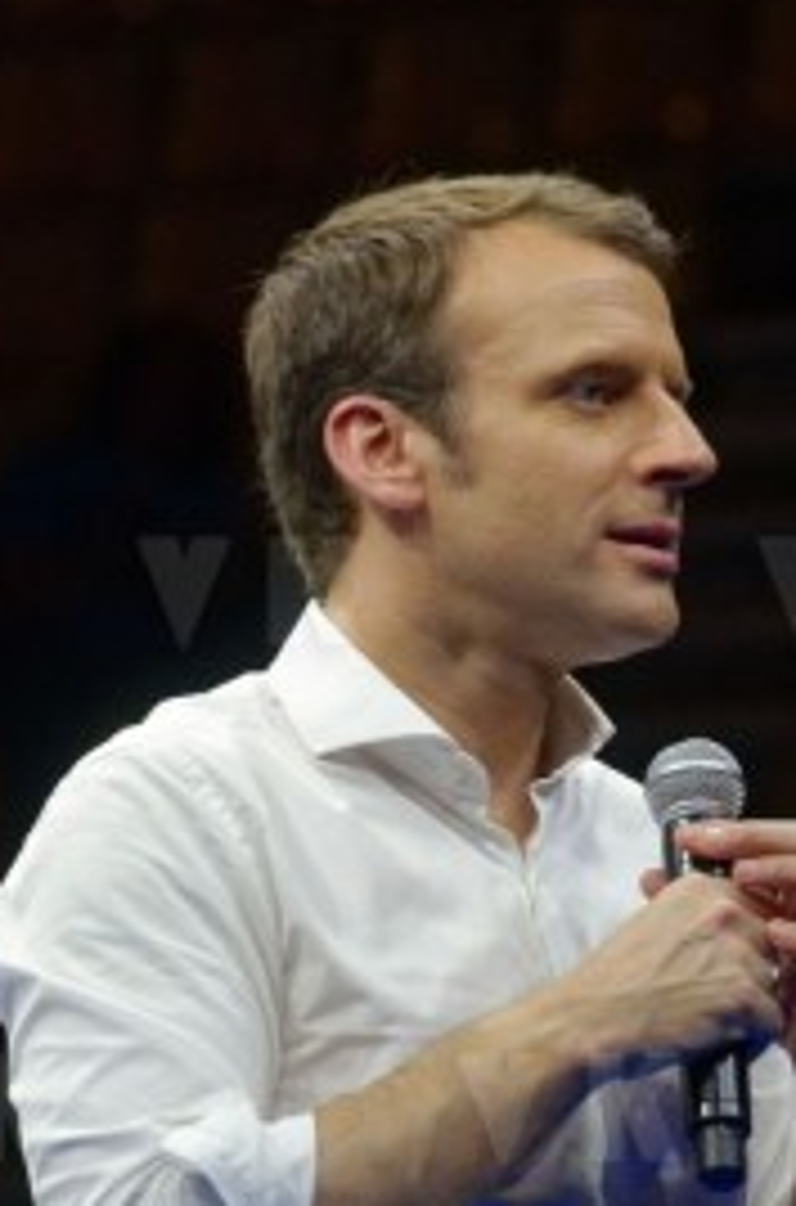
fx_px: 22432
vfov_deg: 3.1
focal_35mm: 672
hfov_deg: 2.0
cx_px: 250
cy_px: 1210
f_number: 5.6
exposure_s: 1/100
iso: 1000
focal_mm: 200
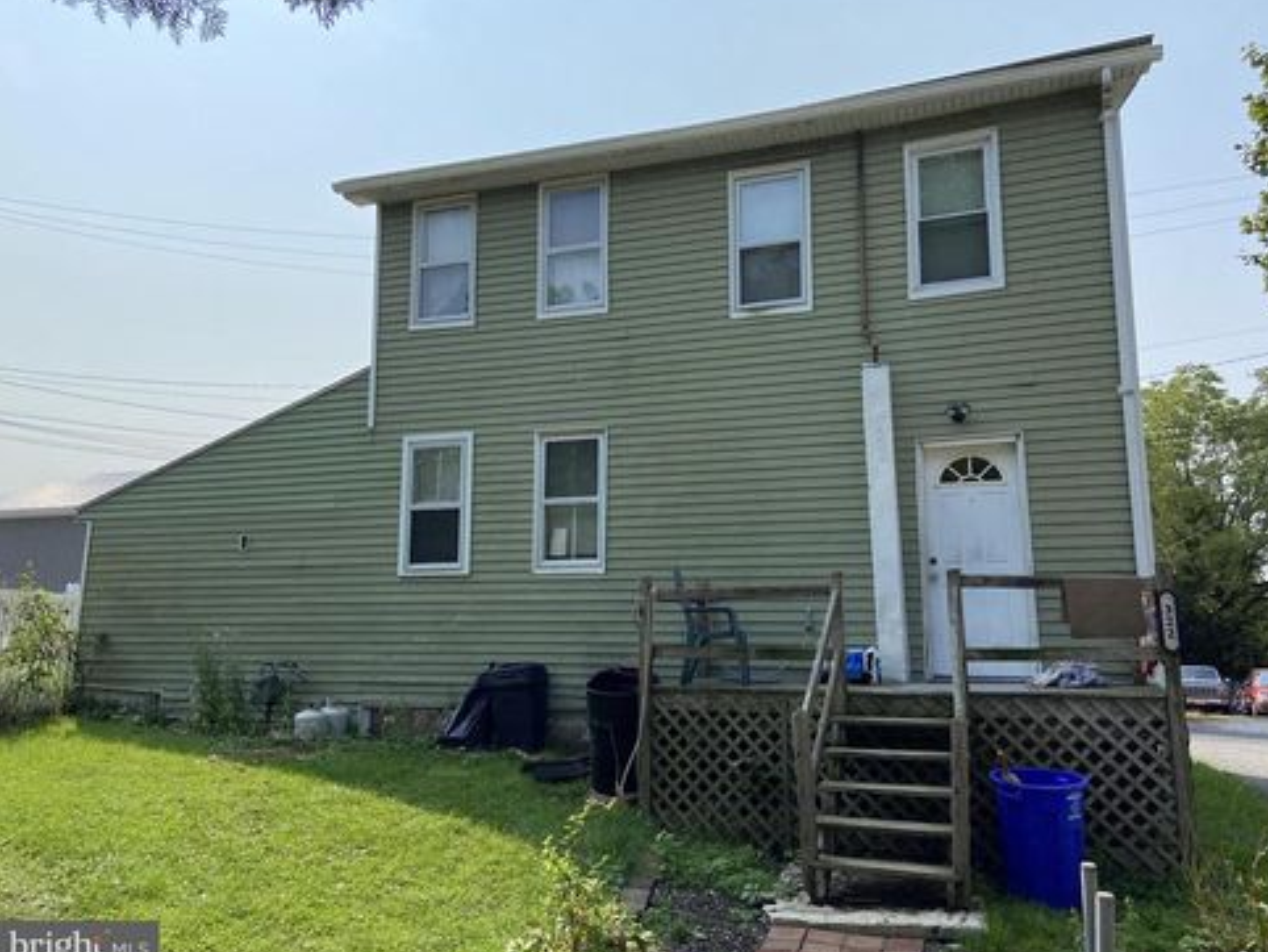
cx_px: 655
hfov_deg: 65.3
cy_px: 477
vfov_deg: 51.4
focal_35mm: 27
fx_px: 990
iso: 32
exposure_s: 1/3984
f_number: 1.8
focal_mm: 4.25
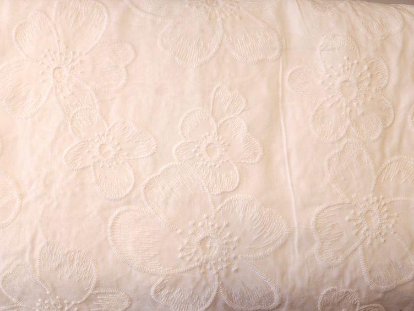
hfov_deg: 71.6
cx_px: 207
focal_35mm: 24
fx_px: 287
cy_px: 156
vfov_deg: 56.8
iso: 64
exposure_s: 1/50
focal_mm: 5
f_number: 1.8
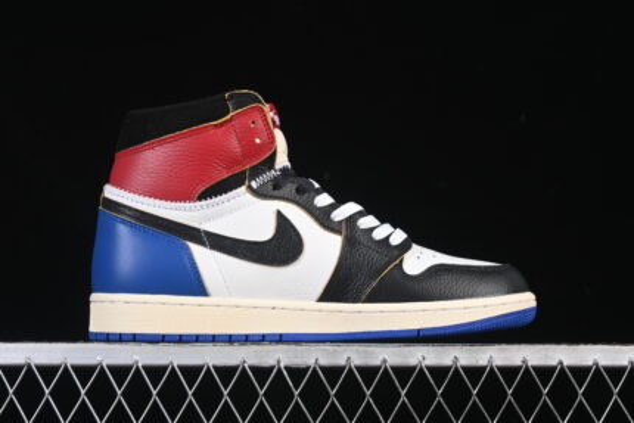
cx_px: 317
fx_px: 1321
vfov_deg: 18.2
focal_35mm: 75
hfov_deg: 27.0
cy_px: 212
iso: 160
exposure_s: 1/80
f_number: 7.1
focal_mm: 50
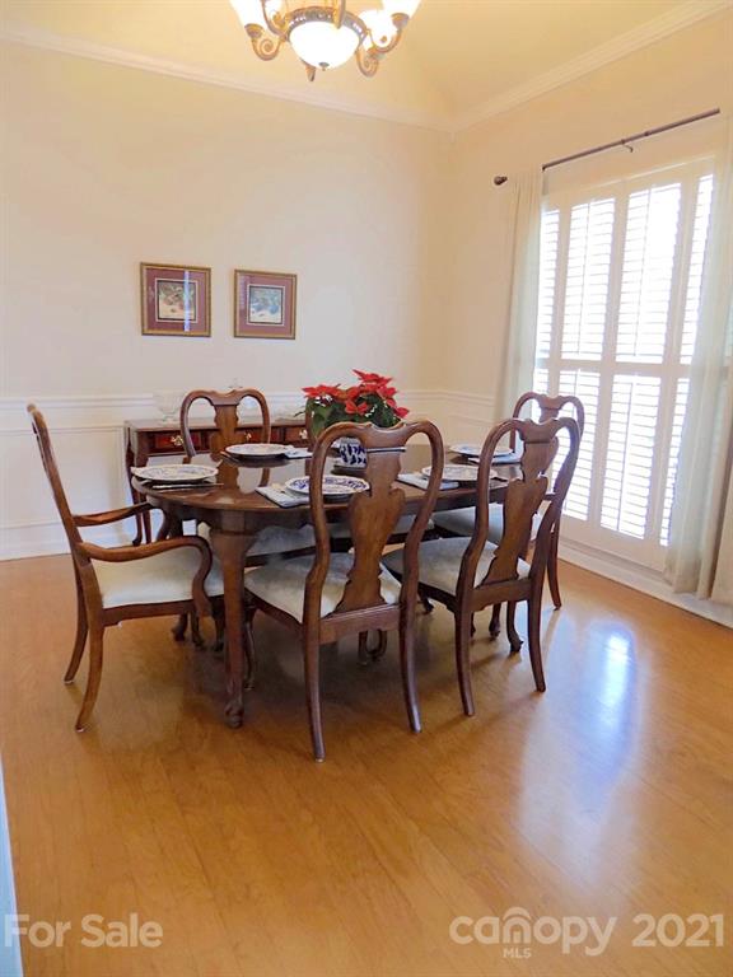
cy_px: 488
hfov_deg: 58.9
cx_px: 366
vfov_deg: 73.9
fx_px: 649
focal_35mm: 23
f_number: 3.1
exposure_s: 1/30
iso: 180
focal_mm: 4
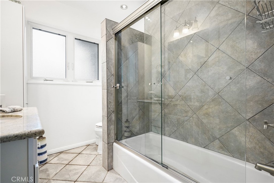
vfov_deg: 73.8
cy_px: 92
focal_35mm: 16
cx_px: 137
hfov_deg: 96.7
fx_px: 122
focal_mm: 16
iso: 1250
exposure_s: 1/30
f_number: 8
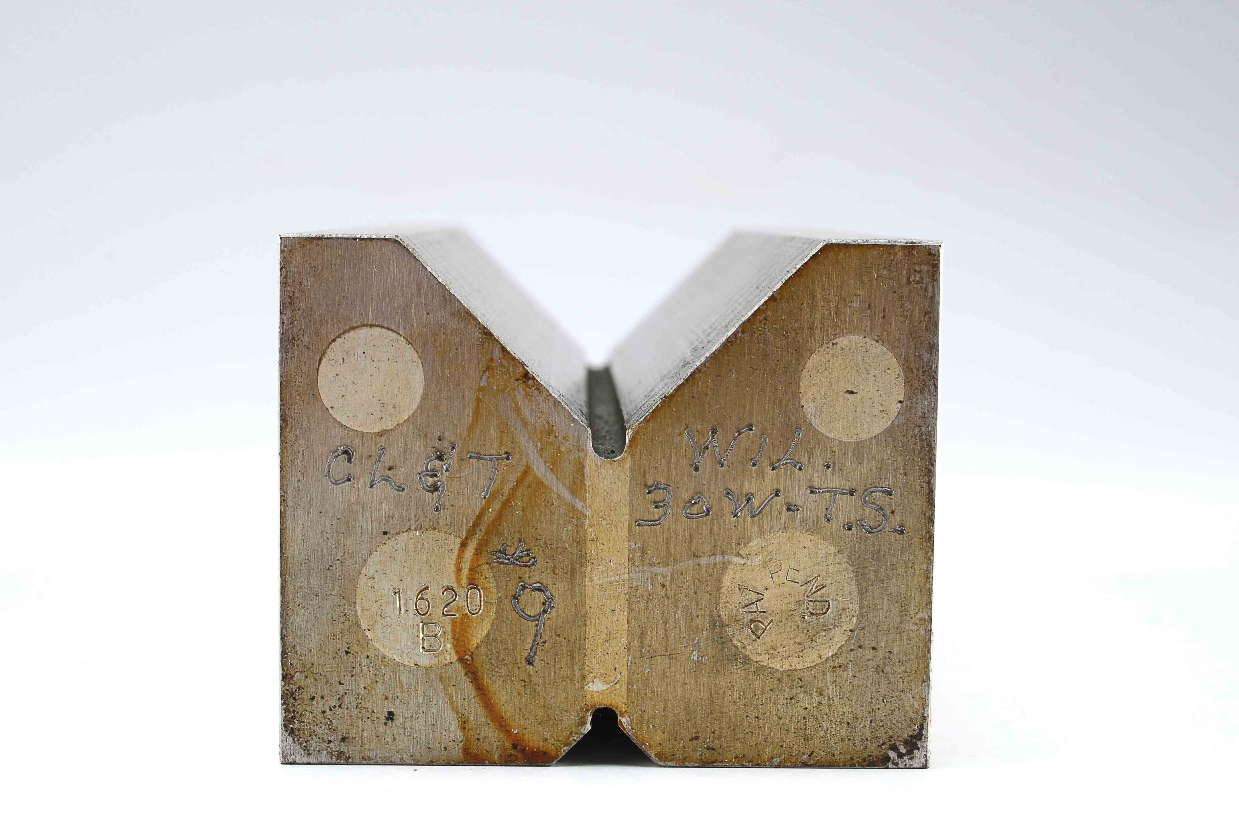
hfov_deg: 29.9
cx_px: 620
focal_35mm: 68
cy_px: 410
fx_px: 2318
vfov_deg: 20.1
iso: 100
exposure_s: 1/80
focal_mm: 45
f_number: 13
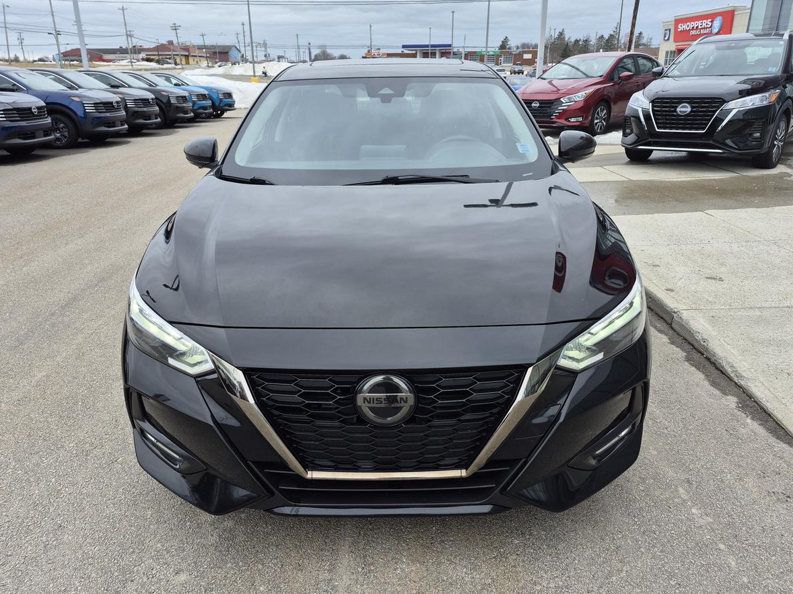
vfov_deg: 54.9
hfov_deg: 69.4
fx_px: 573
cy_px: 292
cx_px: 396
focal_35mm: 25
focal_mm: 5.4
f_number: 1.8
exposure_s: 1/612
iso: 25
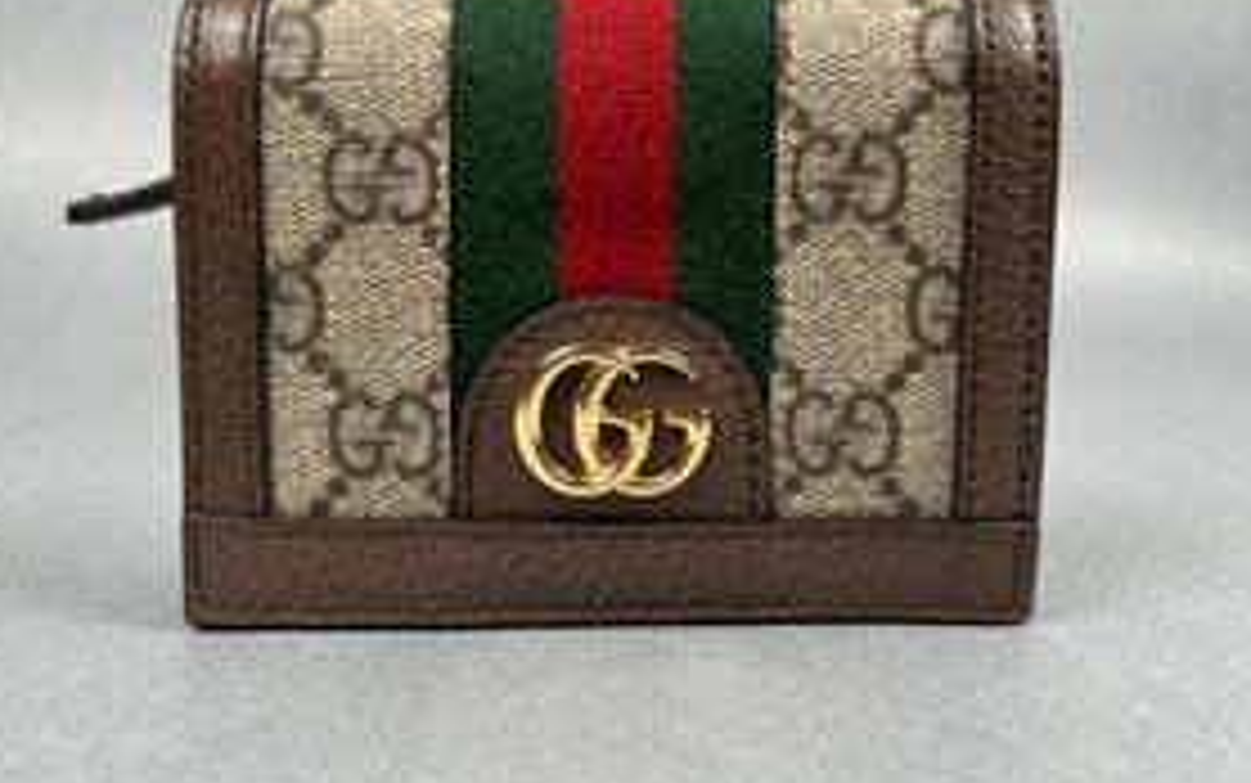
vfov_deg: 37.1
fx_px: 1160
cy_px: 304
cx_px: 596
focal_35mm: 34
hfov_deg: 56.7
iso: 64
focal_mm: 5.7
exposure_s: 1/120
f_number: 1.5
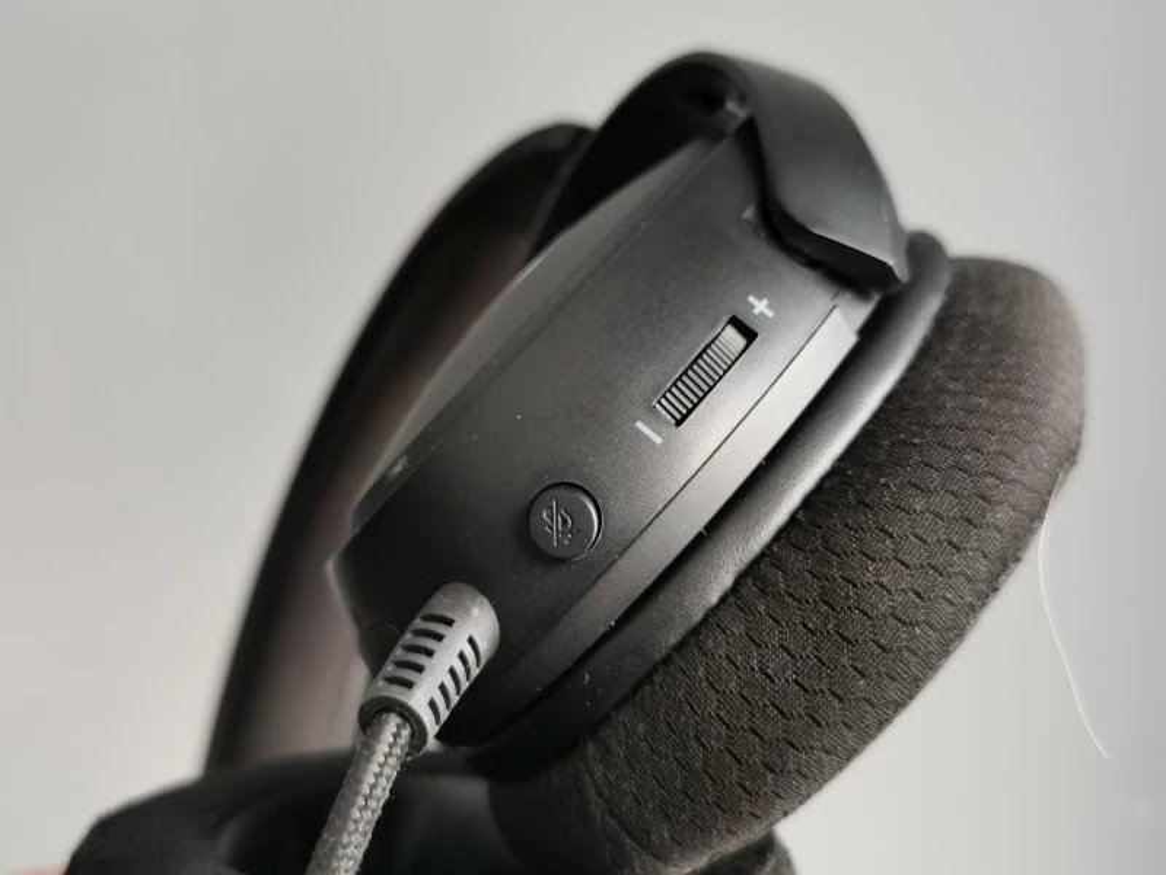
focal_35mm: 41
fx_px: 1381
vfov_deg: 35.1
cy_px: 438
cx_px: 583
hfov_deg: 45.8
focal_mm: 5.56
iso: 125
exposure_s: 1/50
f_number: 1.6
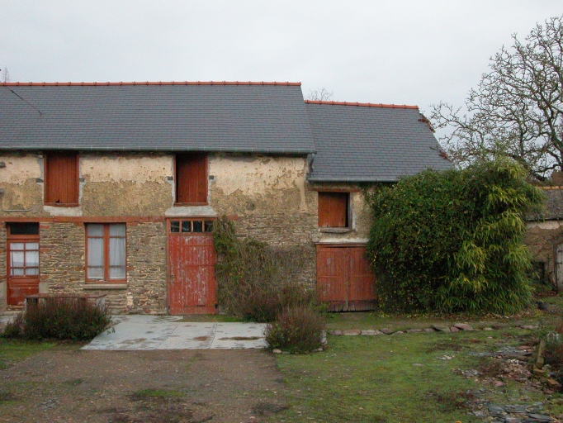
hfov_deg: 52.6
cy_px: 212
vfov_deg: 40.7
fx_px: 569
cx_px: 282
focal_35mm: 35
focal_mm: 8.9
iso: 800
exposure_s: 1/588
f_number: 8
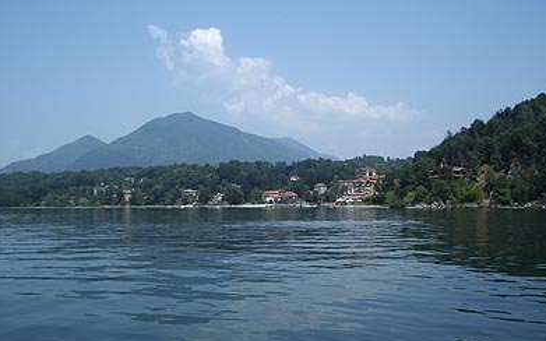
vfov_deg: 33.5
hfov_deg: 51.6
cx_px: 276
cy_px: 187
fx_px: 565
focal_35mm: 38
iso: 50
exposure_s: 1/500
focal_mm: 5.8
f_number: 4.3
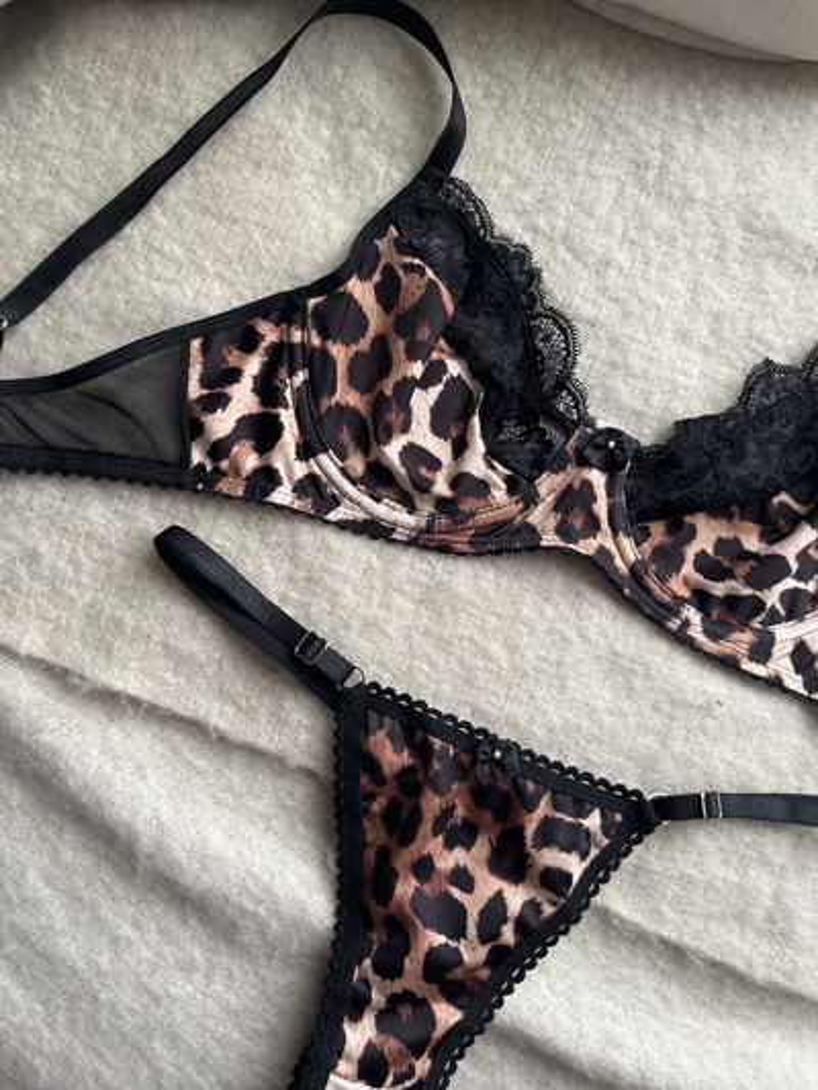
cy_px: 545
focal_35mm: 26
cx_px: 409
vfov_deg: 67.3
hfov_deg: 53.1
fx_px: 819
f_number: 1.6
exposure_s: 1/121
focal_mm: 5.1
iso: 64
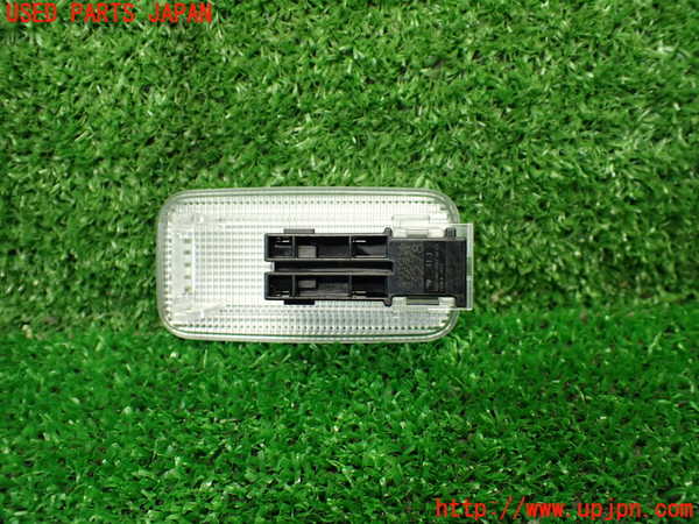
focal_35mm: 30
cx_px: 350
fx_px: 606
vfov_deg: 46.8
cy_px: 262
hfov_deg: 60.0
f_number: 2.3
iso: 640
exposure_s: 1/125
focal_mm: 5.4
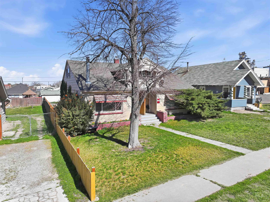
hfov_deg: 71.6
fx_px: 187
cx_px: 135
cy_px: 101
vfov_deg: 56.8
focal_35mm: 24
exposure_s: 1/1600
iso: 120
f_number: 2.8
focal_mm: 12.3
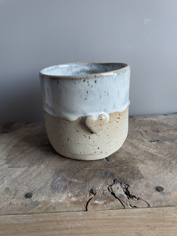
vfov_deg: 67.3
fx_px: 177
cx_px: 88
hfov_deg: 53.1
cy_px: 118
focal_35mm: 26
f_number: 1.6
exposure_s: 1/66
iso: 125
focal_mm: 4.2
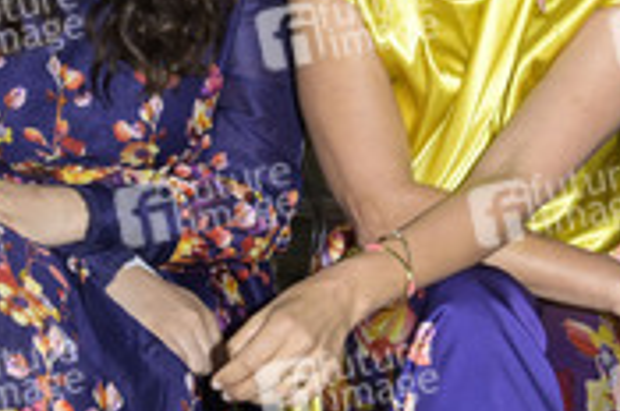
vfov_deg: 10.4
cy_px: -60
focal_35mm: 129
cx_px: 253
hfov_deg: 15.9
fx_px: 2218
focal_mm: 50
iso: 500
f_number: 10
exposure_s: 1/250
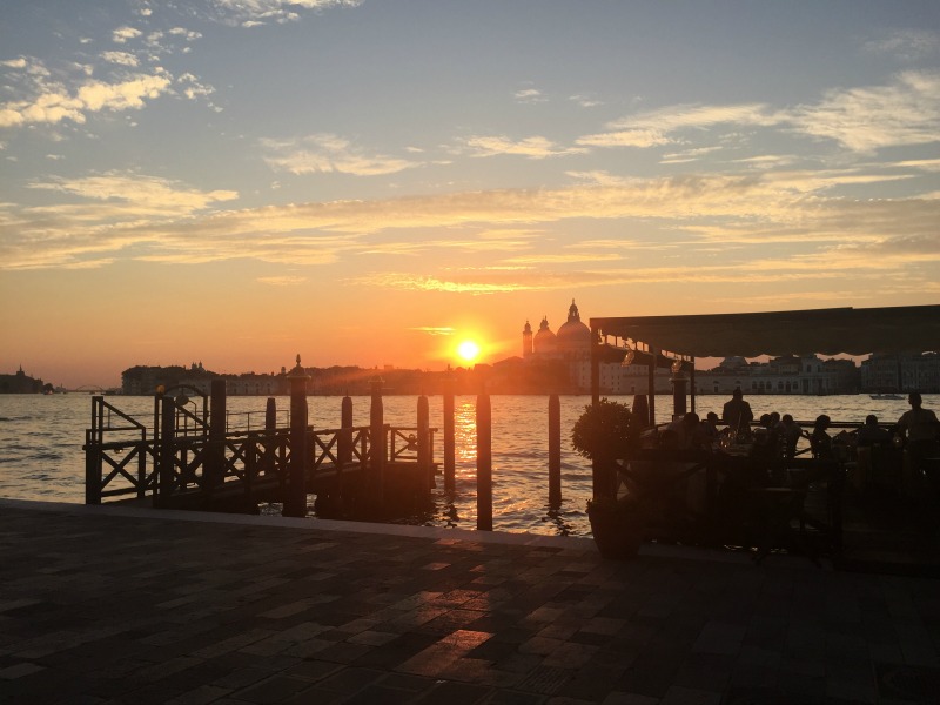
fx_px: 787
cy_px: 352
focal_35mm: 29
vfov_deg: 48.2
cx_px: 470
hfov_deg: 61.7
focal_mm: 4.15
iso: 32
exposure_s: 1/1163
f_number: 2.2
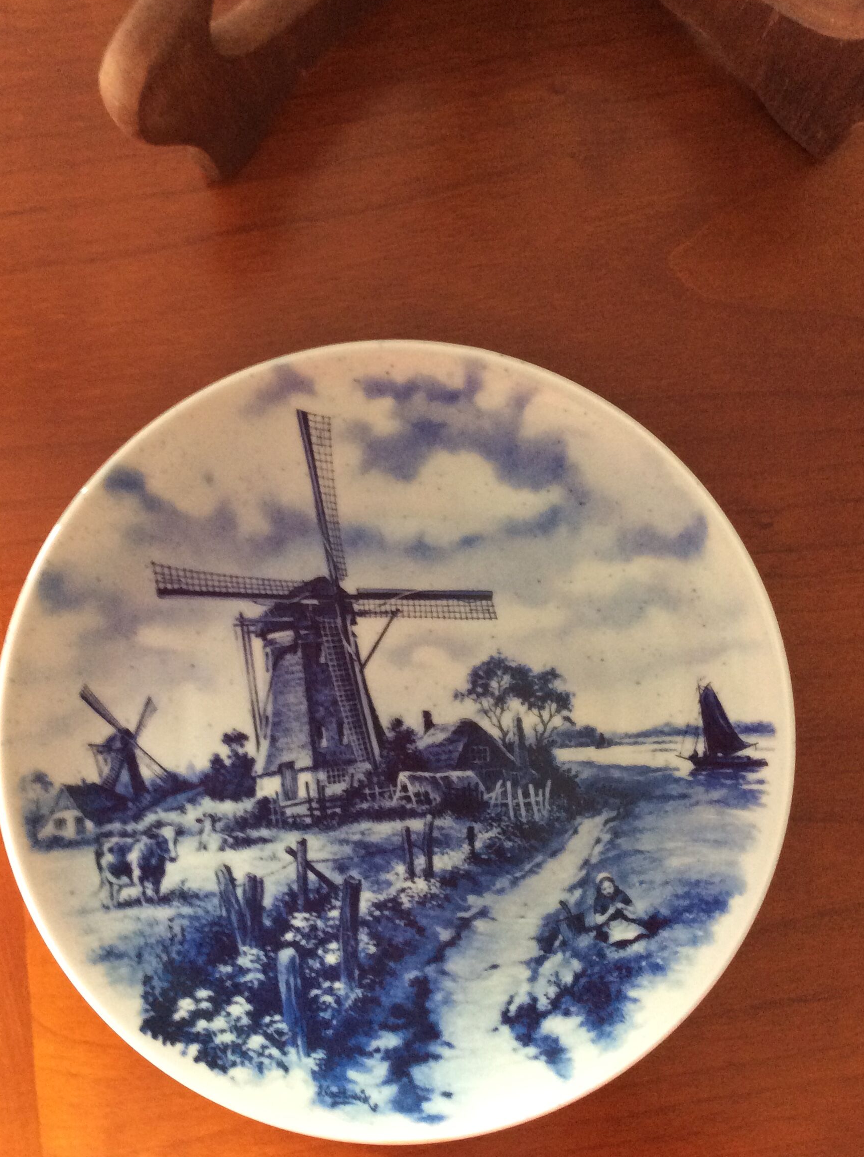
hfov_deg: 39.6
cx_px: 420
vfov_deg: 51.4
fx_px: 1201
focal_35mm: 36
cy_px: 531
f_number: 2.4
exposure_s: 1/25
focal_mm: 3.3
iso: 160
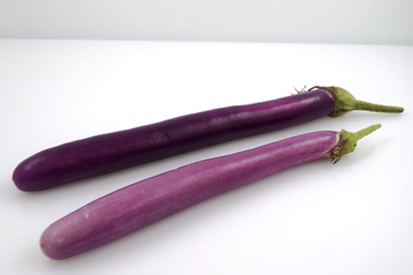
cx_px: 206
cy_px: 138
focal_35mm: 39
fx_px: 447
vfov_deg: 34.2
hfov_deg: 49.5
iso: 320
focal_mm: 26
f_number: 5.6
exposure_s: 1/125
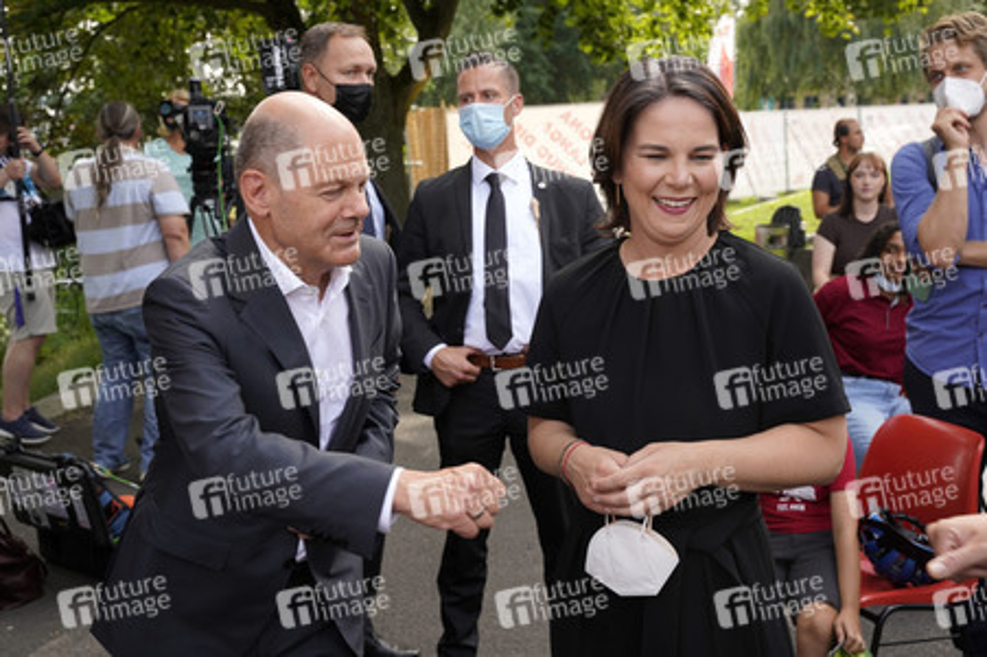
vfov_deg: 32.6
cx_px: 494
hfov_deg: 47.4
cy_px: 328
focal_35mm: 41
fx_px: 1123
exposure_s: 1/200
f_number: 6.3
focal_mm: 41
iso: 250
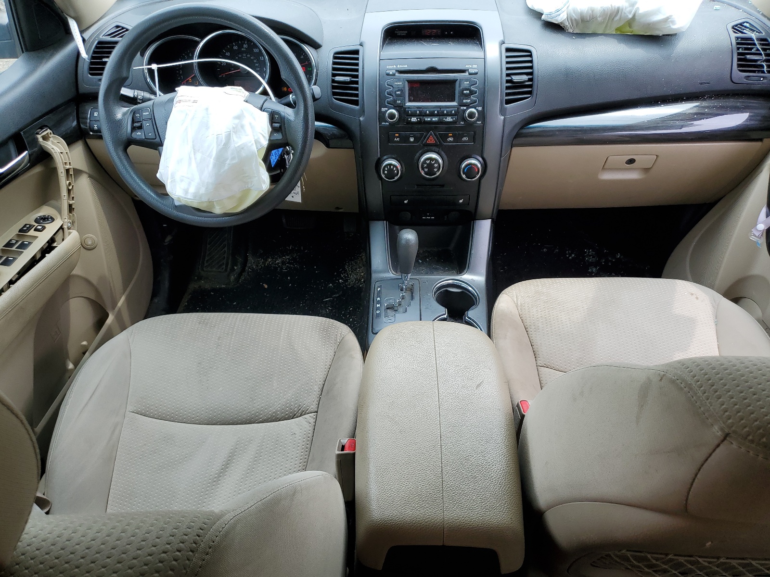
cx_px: 385
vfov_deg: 53.1
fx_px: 578
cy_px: 288
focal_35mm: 26
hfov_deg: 67.3
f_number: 1.5
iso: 50
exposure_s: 1/333
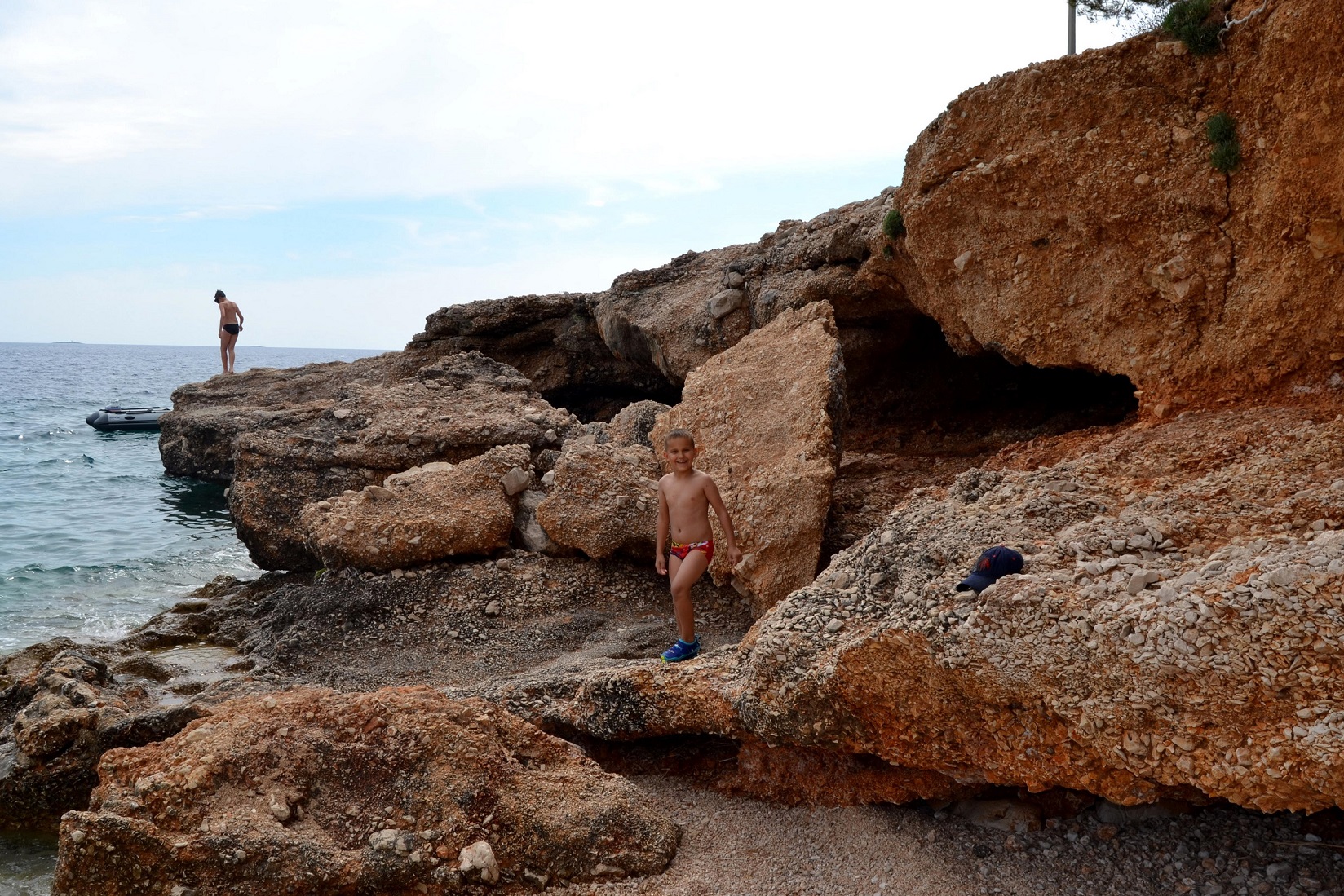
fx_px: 1232
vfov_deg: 40.0
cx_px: 672
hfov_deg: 57.2
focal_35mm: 33
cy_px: 448
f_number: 9
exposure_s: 1/200
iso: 100
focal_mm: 22
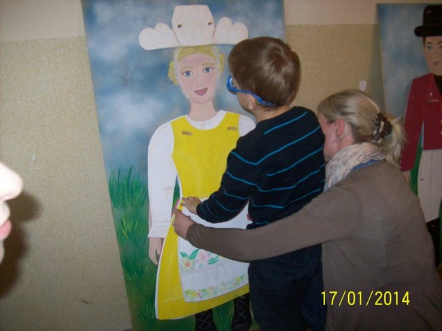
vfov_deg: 39.6
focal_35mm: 36
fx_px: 460
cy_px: 166
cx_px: 221
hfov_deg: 51.4
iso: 200
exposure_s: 1/64
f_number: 2.7
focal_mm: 6
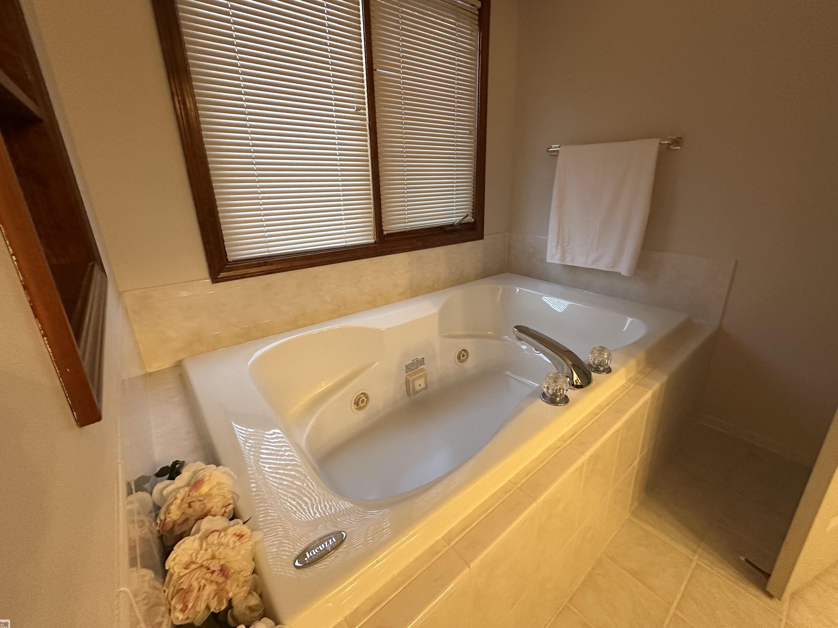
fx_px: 363
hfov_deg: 98.1
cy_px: 298
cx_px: 435
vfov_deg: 81.7
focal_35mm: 15
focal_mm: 2.22
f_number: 2.2
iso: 640
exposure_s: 1/60
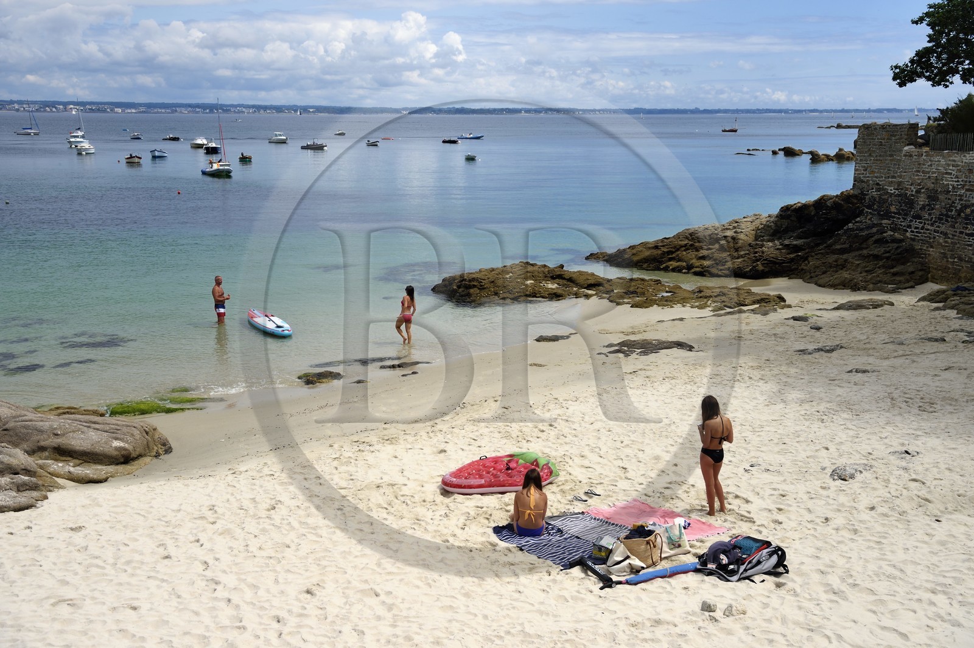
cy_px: 324
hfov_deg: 48.5
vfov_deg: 33.4
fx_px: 1082
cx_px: 487
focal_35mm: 40
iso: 200
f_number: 7.1
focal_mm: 40
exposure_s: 1/1250
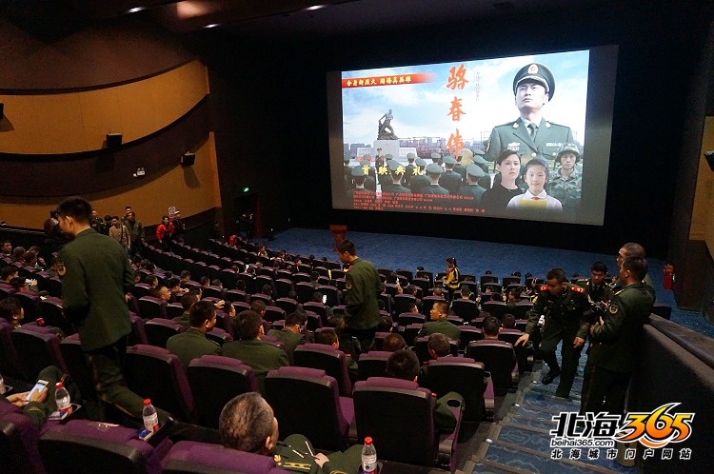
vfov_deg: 53.0
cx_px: 357
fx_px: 475
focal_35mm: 24
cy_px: 237
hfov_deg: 73.8
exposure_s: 1/60
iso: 3200
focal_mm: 16
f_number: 4
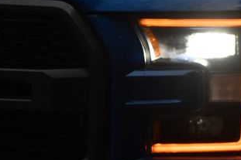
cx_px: 202
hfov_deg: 6.4
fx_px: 2161
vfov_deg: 4.3
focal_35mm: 323
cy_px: 87
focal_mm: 105
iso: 360
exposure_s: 1/250
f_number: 5.6
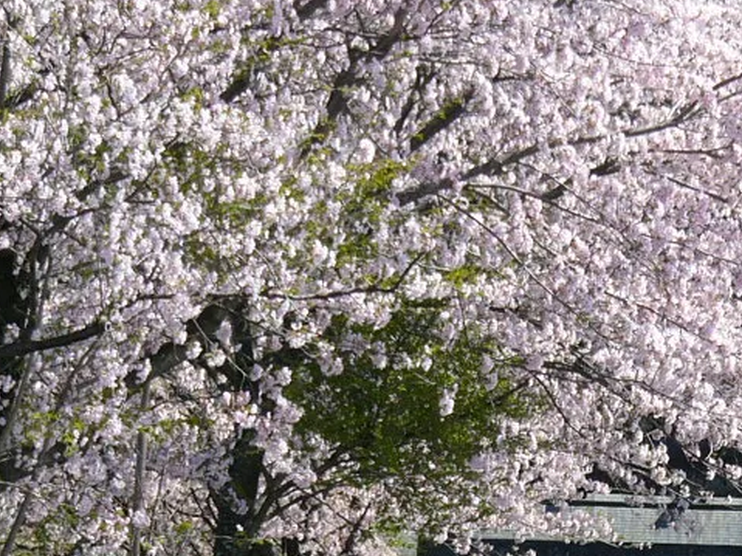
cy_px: 444
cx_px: 663
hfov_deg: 6.1
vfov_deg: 4.6
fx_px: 6986
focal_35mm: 326
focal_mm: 20.2
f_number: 4
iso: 50
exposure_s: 1/320
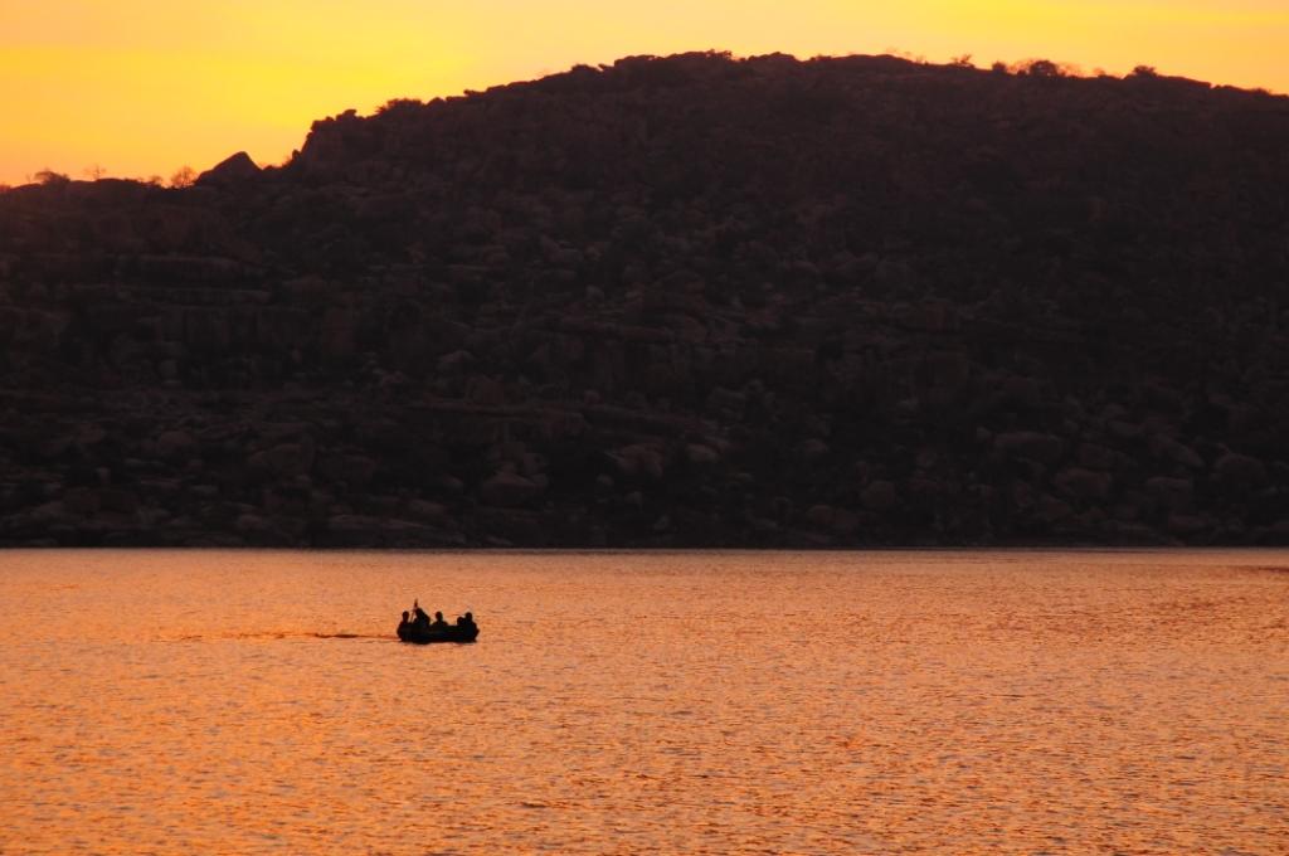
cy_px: 428
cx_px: 644
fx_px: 3326
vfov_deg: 14.7
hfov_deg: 21.9
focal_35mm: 93
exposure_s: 1/40
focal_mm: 62
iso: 1250
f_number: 7.1
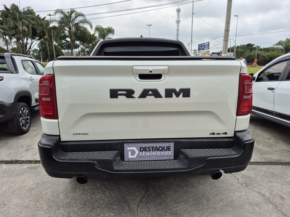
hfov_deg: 73.9
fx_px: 193
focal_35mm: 23
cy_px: 108
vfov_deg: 58.9
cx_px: 145
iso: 25
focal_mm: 5.4
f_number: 1.8
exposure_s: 1/1292
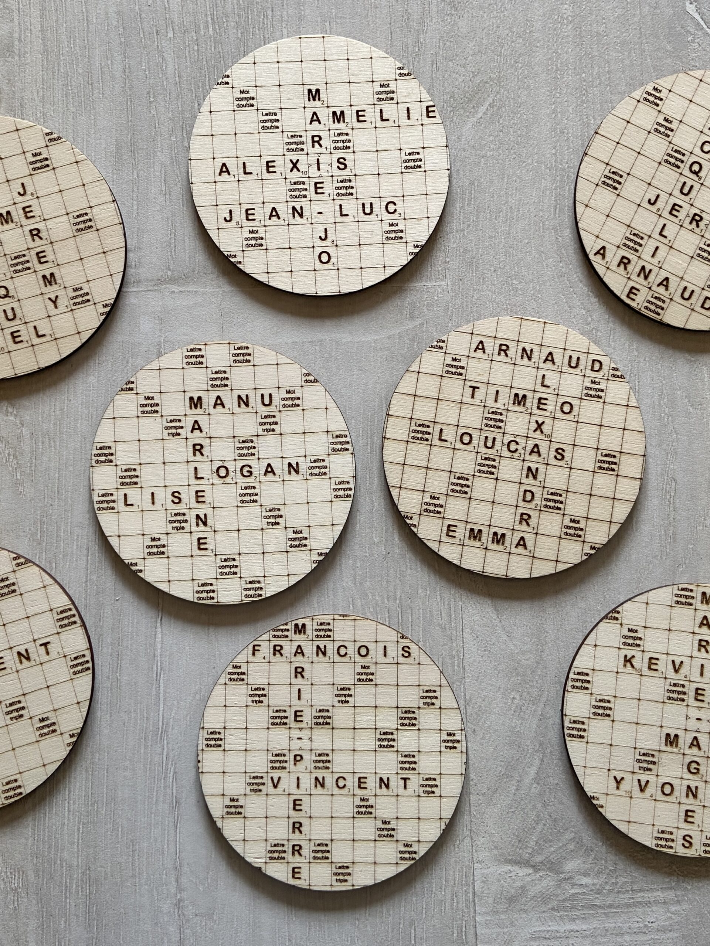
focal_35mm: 26
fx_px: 711
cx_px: 355
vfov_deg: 67.3
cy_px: 473
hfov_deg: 53.1
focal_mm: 4.25
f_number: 1.8
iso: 125
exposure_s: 1/72
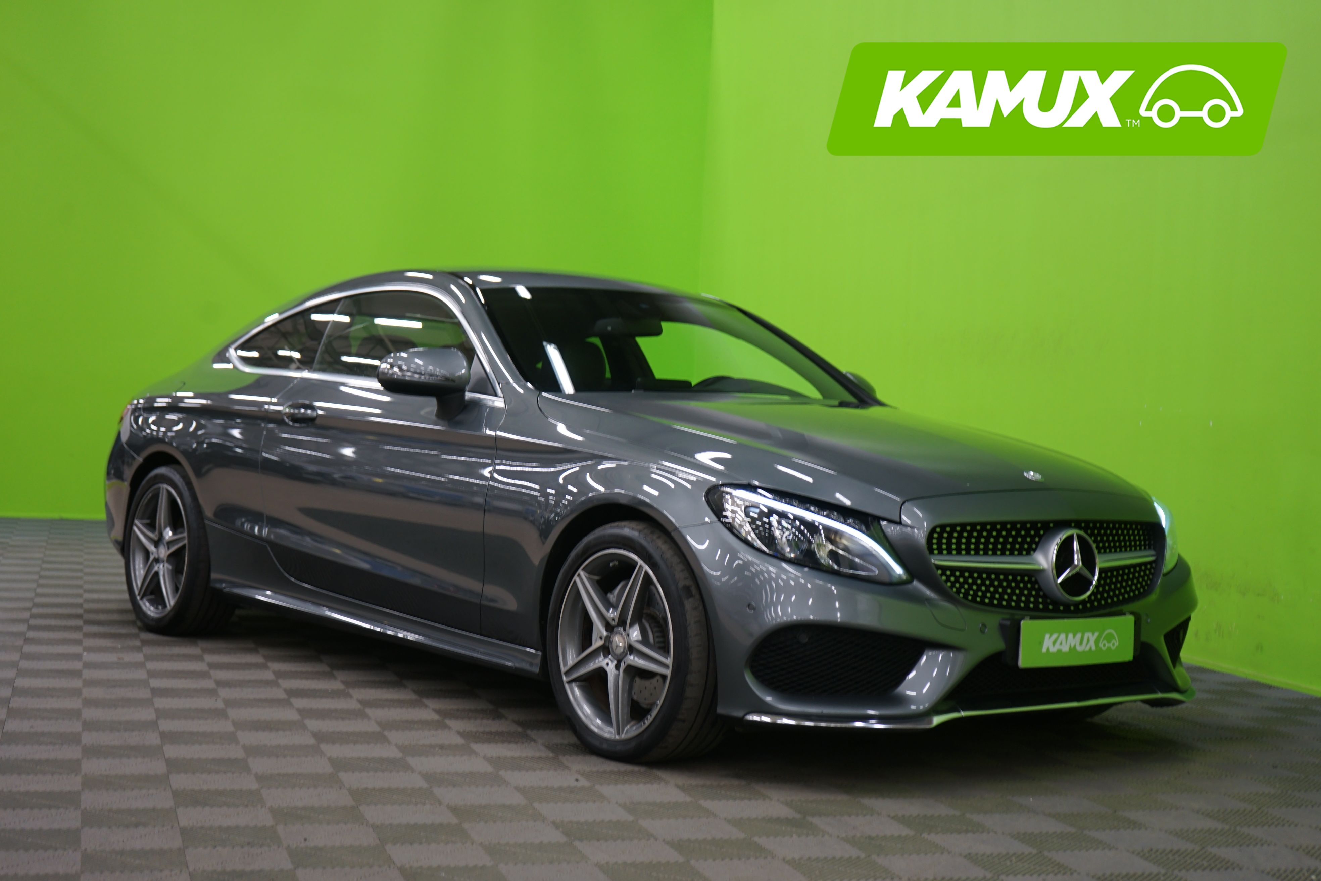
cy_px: 440
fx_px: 1908
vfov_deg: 26.0
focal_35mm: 52
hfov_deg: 38.2
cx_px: 660
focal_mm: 52
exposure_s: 1/10
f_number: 5
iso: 400
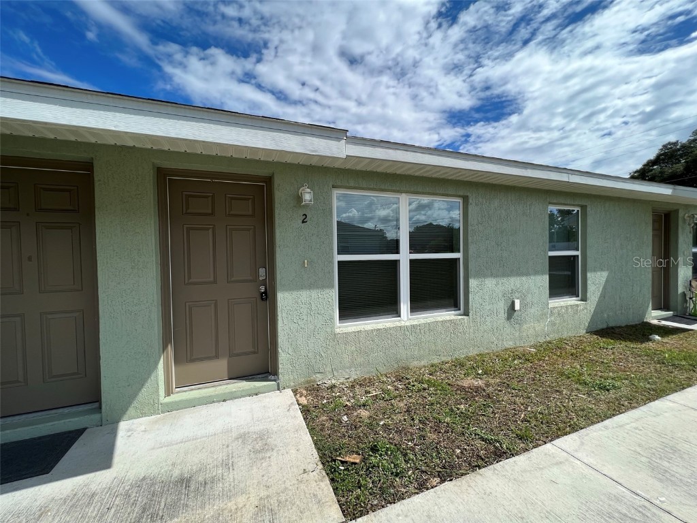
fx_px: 262
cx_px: 348
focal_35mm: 13
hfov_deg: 106.2
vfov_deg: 89.9
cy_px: 262
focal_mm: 1.57
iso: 32
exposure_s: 1/1309
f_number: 1.8
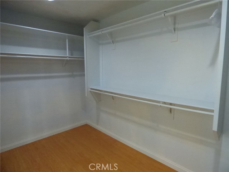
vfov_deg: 66.0
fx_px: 132
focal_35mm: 20
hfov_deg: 81.7
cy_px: 86
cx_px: 114
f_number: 2.8
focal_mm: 3.58
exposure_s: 1/160
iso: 1600
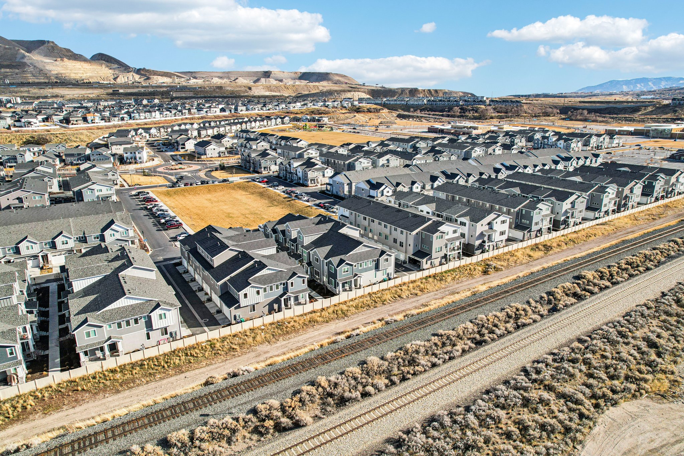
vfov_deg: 57.2
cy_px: 228
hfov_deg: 78.6
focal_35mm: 22
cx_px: 342
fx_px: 418
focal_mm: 8.4
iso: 140
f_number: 2.8
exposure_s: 1/80
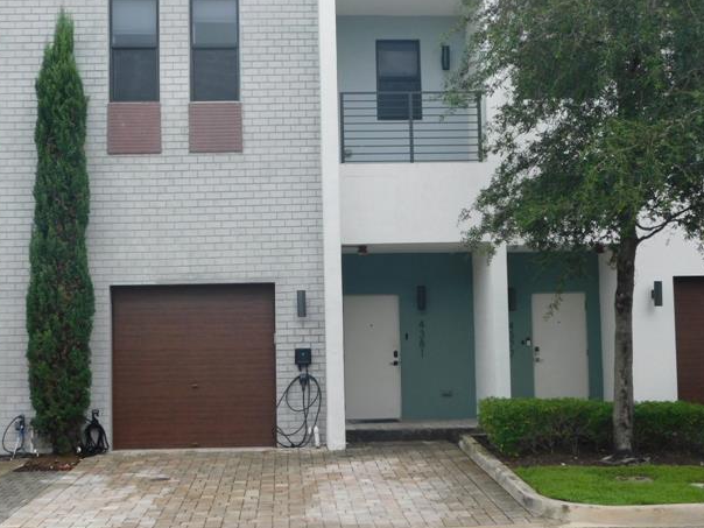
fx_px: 1078
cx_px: 355
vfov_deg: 27.5
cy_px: 270
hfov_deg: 36.2
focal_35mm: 53
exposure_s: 1/800
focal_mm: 7.1
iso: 125
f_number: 3.6
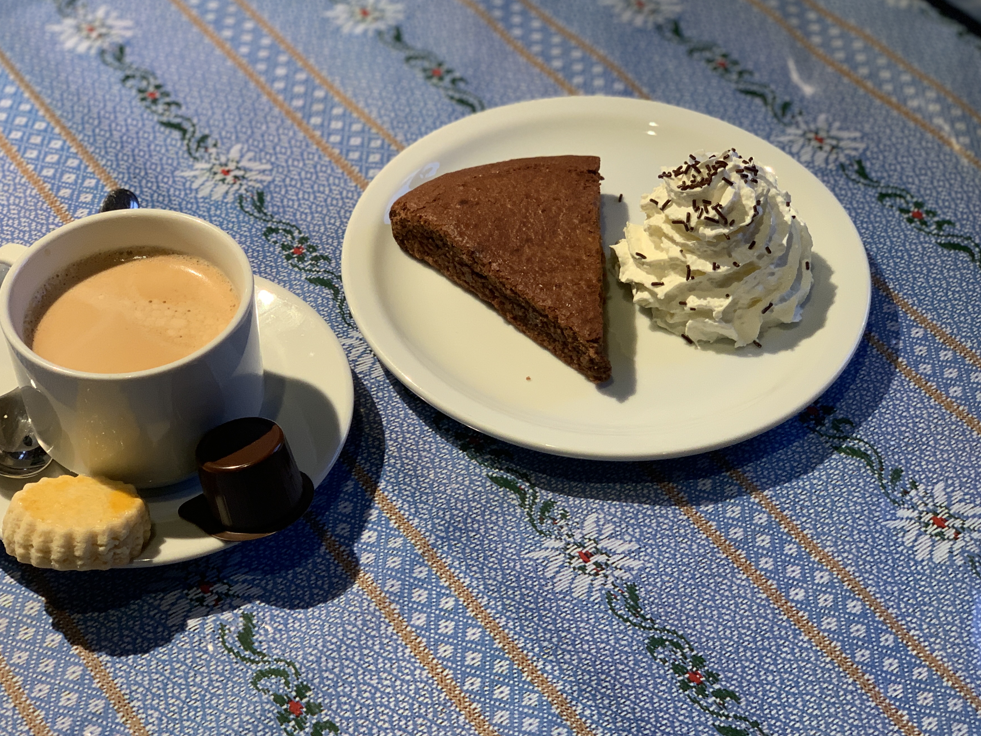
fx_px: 1700
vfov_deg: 24.4
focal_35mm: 60
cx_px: 460
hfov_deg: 32.2
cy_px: 377
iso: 125
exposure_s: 1/50
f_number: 2.4
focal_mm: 6
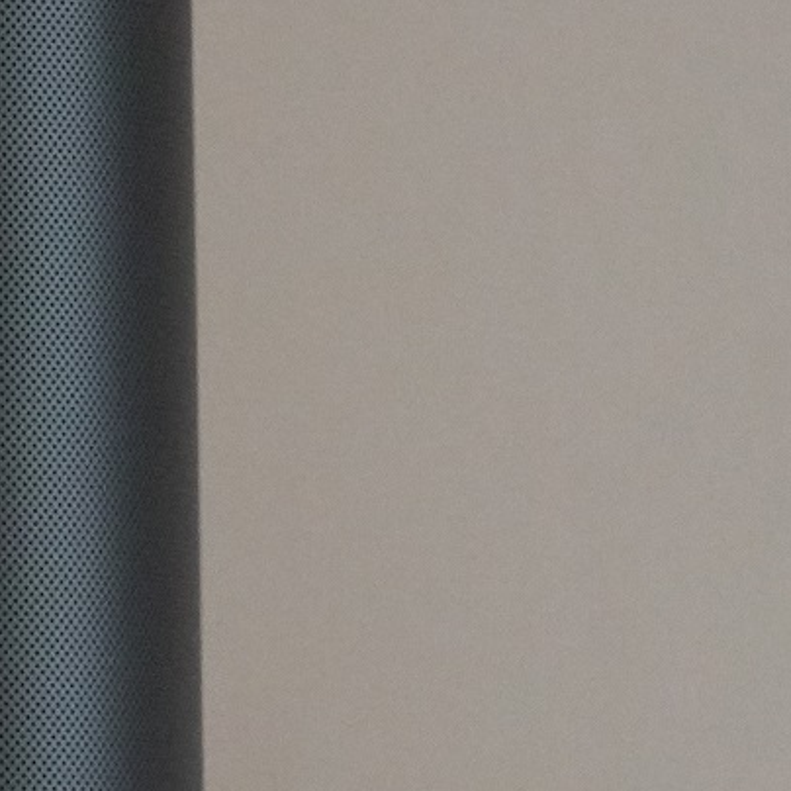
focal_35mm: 714
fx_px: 18459
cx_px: -223
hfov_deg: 2.5
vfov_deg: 2.5
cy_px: 527
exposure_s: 1/125
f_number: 5.6
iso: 6400
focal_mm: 118
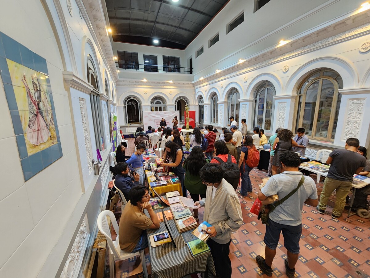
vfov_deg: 89.9
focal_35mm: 13
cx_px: 185
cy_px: 139
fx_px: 139
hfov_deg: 106.2
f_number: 2.2
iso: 320
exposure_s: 1/60
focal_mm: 2.2
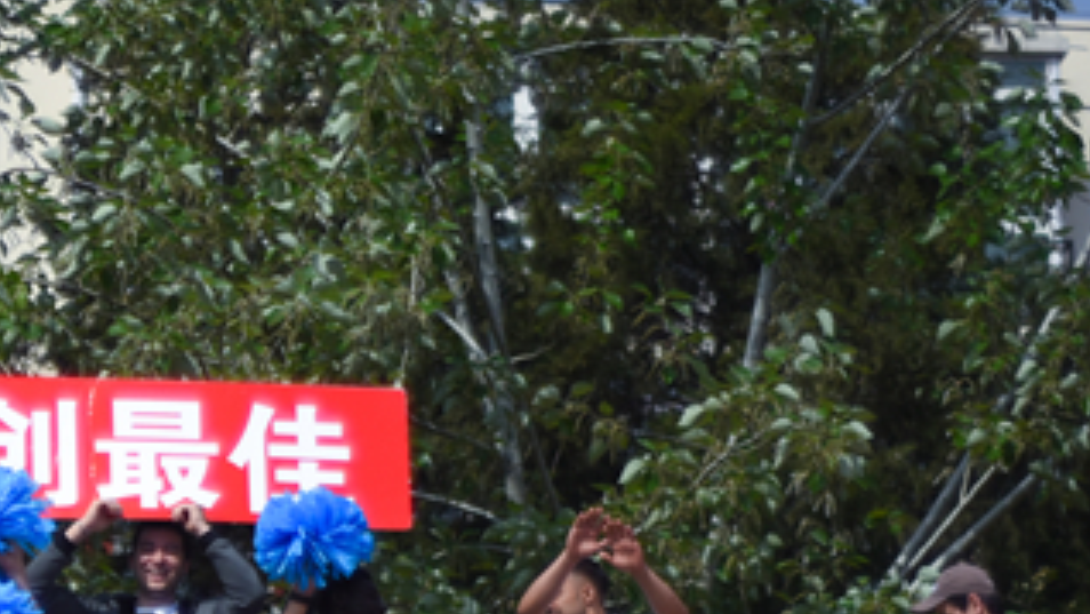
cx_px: -319
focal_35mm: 222
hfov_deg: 9.5
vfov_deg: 5.4
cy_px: 940
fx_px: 6417
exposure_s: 1/8000
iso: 100
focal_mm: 50
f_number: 1.8
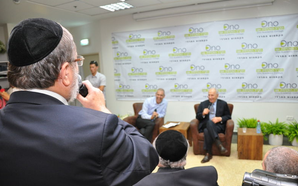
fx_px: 227
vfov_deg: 44.5
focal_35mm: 28
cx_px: 150
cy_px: 98
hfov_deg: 66.5
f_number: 4
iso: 800
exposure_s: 1/60
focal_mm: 18
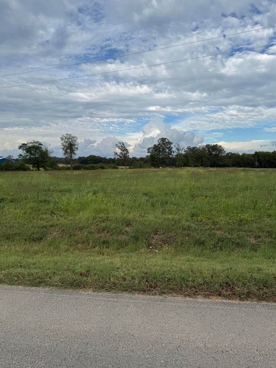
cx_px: 141
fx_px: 266
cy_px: 177
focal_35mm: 25
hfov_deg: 54.9
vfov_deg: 69.4
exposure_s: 1/3597
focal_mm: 6.76
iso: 80
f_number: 1.78
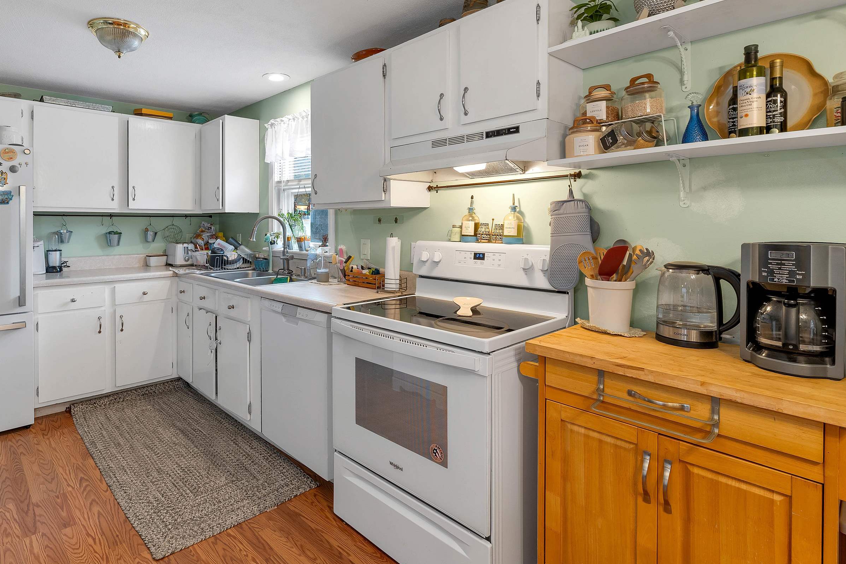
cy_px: 238
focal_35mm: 18
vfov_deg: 67.0
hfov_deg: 88.7
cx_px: 334
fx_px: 423
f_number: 8
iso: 400
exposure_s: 1/10
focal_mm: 14
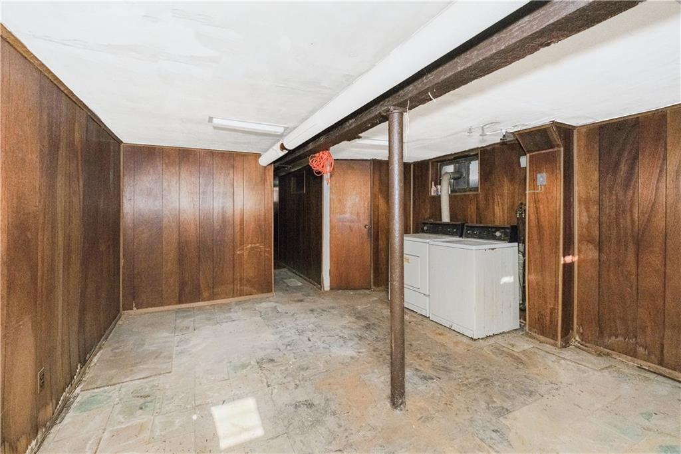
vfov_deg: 77.3
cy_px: 227
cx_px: 340
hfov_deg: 100.4
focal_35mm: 15
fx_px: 284
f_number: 9
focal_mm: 10
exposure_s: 1/60
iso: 1600
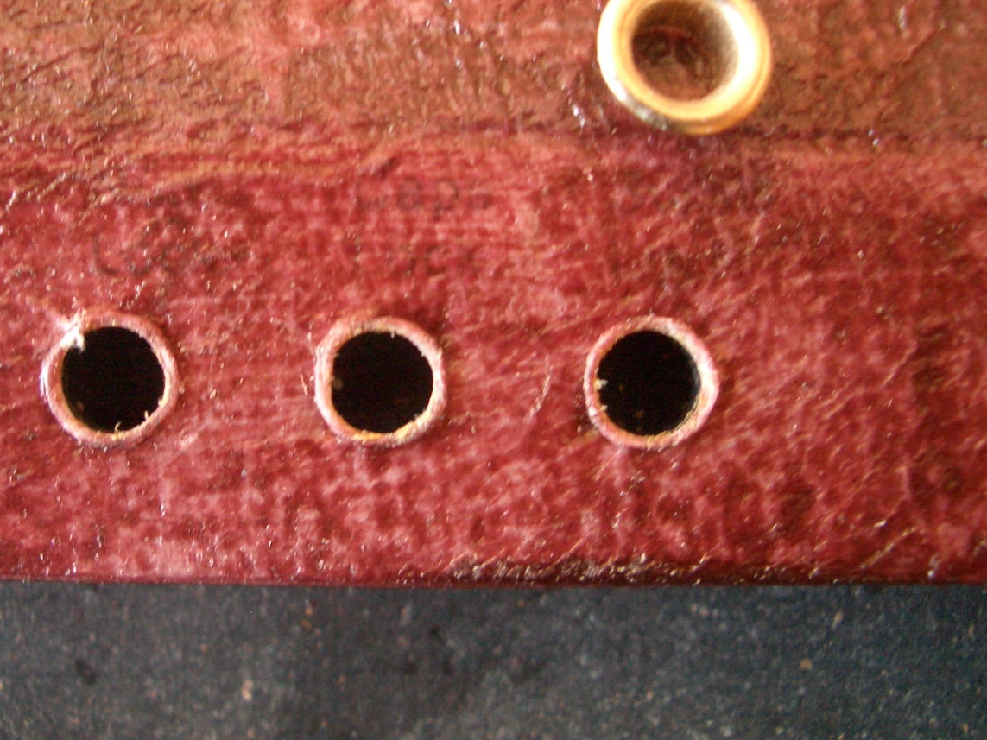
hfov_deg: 38.8
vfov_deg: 29.6
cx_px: 418
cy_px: 278
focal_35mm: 49
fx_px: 1397
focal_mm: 5.8
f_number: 2.6
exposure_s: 1/30
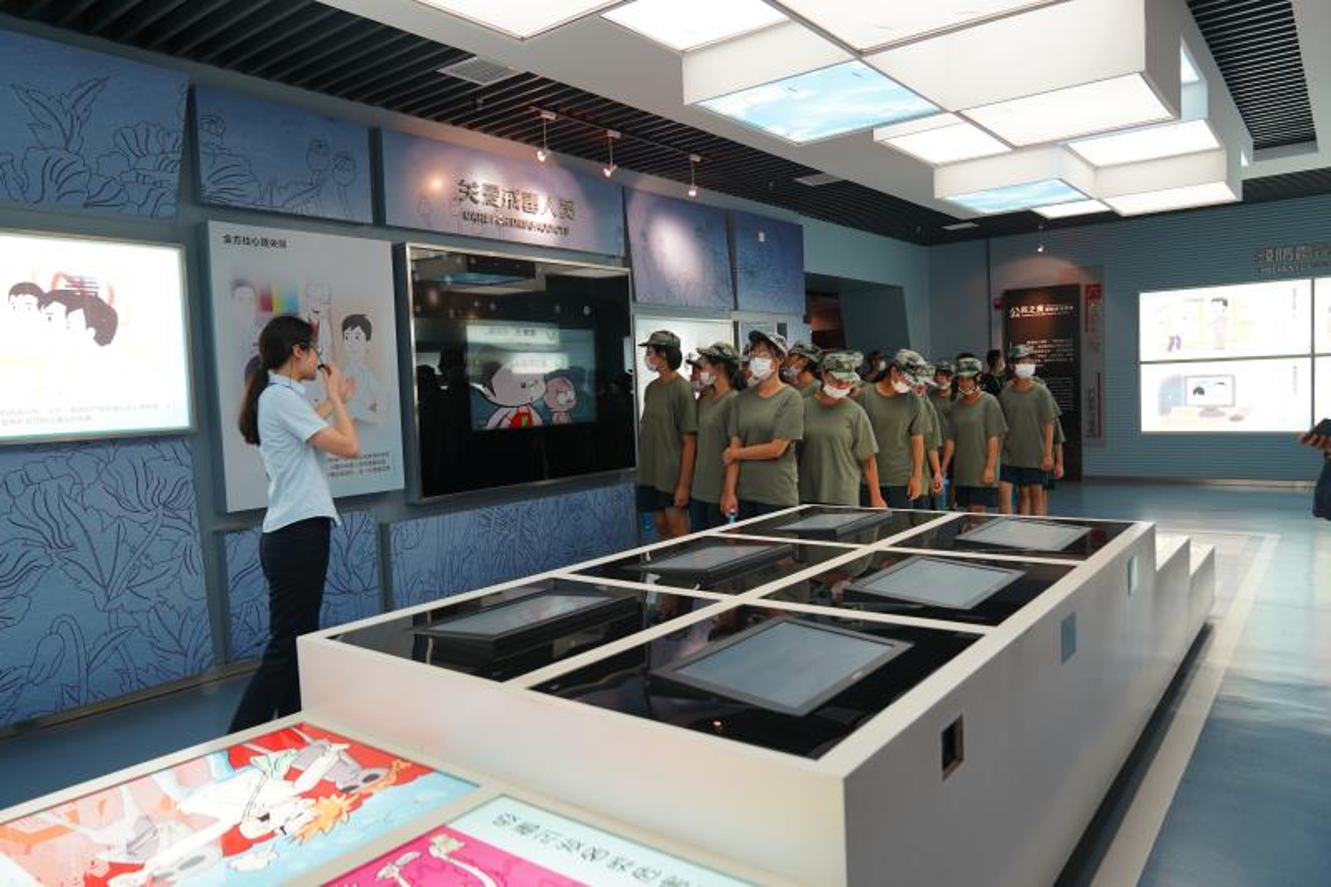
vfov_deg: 53.1
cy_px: 444
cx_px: 666
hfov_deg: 73.8
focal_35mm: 24
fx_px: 887
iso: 320
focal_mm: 24
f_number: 3.2
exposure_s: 1/80
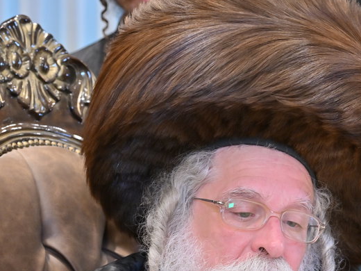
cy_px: 232
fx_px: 1512
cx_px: 308
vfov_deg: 10.2
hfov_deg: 13.5
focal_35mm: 145
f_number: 4
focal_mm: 56
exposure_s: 1/250
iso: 640
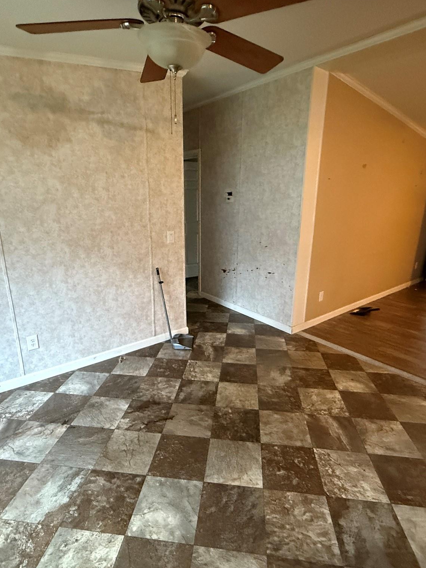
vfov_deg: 84.7
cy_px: 283
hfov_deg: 68.7
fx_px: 312
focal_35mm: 19
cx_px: 209
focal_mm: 2.22
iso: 1000
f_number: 2.2
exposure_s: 1/60
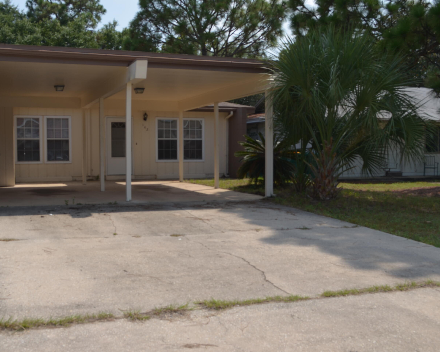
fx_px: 547
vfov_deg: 35.7
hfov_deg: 43.7
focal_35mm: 42
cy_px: 175
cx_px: 185
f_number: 10
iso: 100
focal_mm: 24
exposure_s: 1/200
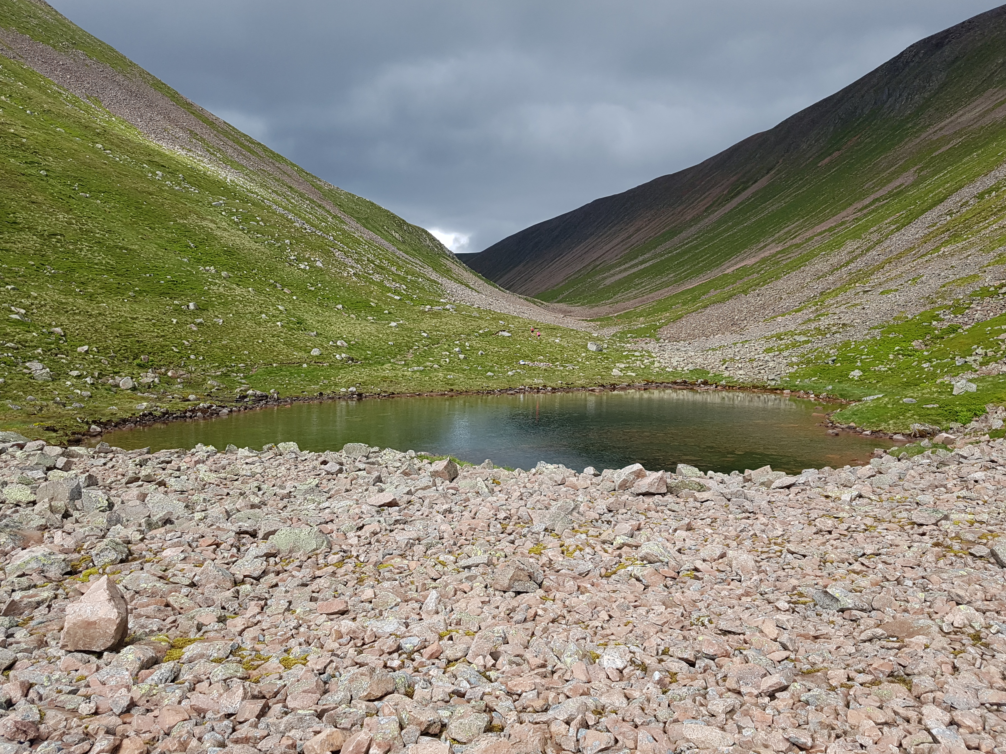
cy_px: 347
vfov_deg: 48.2
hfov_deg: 61.6
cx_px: 536
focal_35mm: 29
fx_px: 843
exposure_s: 1/926
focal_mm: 4.2
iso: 50
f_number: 1.7
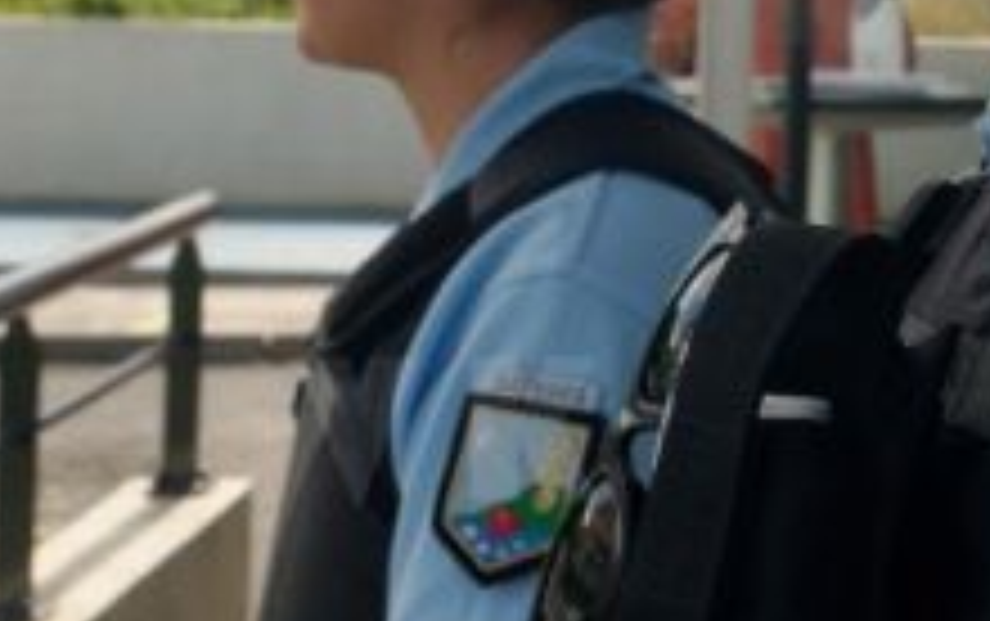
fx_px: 3592
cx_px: 1269
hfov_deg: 15.0
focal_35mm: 133
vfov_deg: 9.7
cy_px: -117
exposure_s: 1/250
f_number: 8
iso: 200
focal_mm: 24
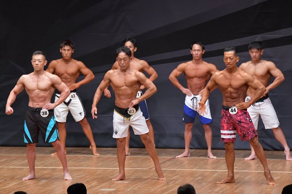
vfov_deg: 5.7
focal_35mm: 240
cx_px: 146
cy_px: 97
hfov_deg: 8.6
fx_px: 1946
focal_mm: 160
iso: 6400
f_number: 5.6
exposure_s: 1/400
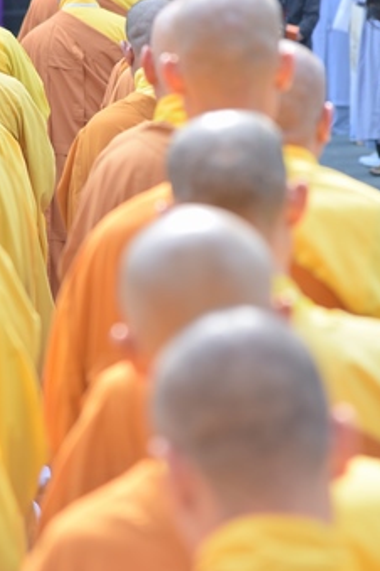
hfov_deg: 6.0
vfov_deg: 8.9
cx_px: 82
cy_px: 103
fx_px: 3641
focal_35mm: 230
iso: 100
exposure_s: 1/200
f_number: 4
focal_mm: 120
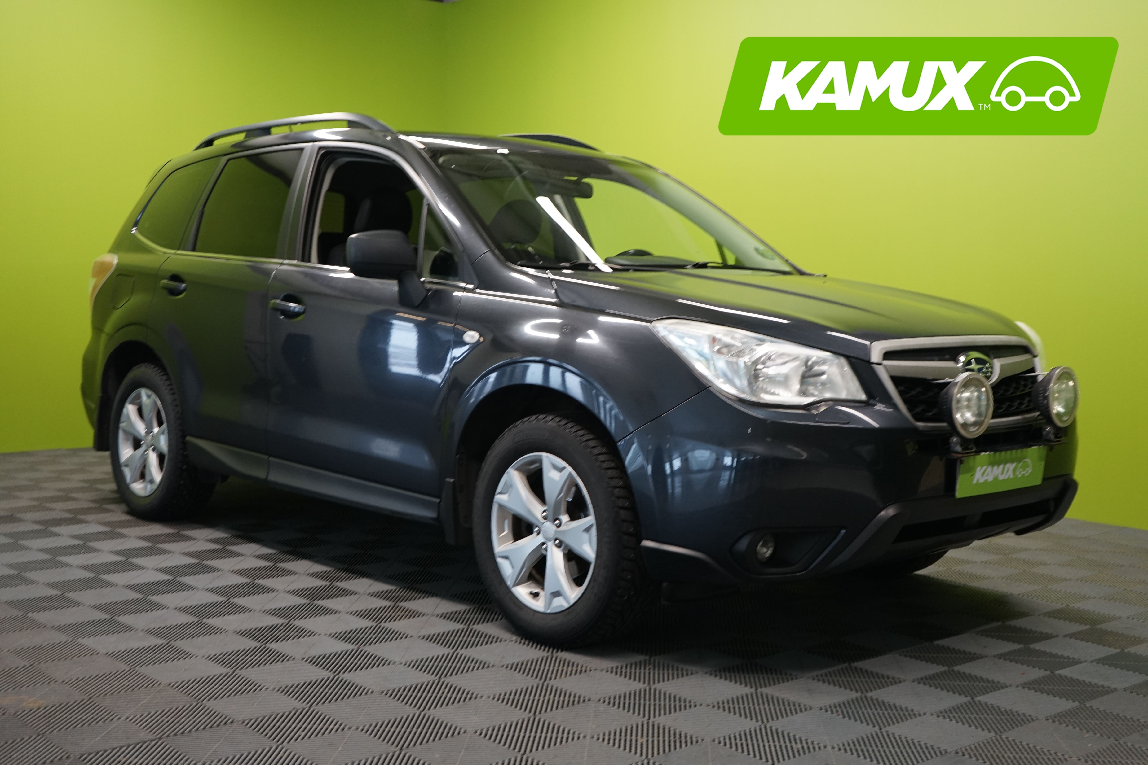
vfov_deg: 31.9
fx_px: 1339
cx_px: 574
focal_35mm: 42
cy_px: 382
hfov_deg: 46.4
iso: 1000
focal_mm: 42
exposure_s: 1/30
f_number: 4.5
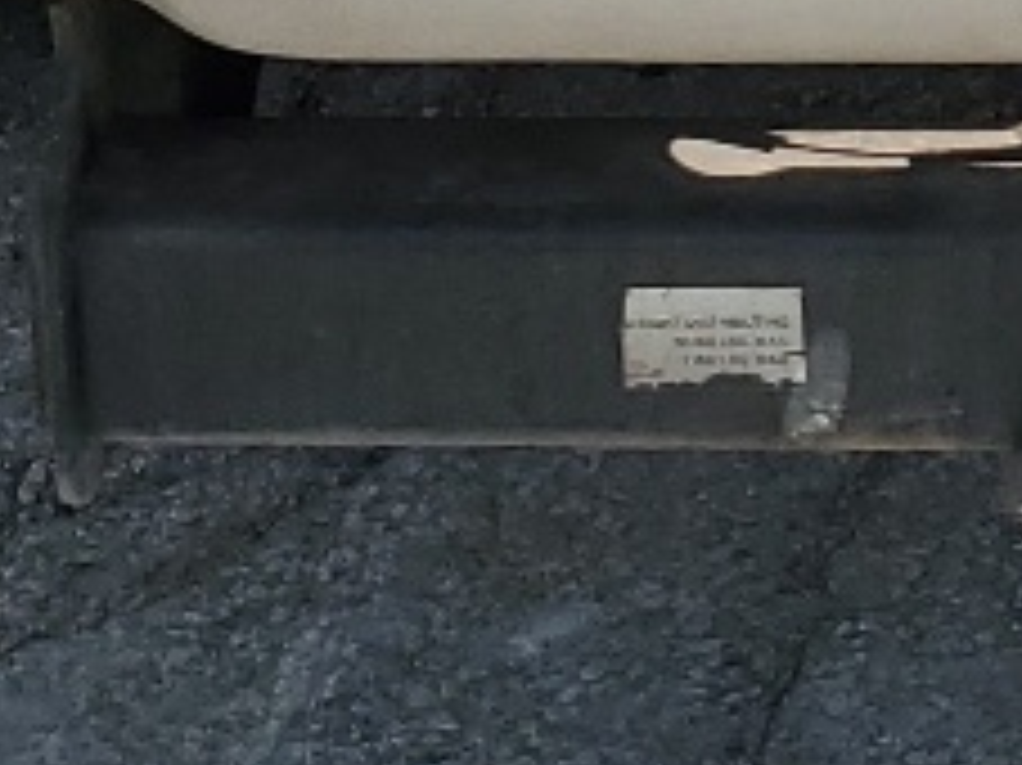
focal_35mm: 183
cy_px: -1220
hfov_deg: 10.7
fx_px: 5400
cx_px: 1144
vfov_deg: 7.5
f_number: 1.5
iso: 50
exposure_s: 1/2500
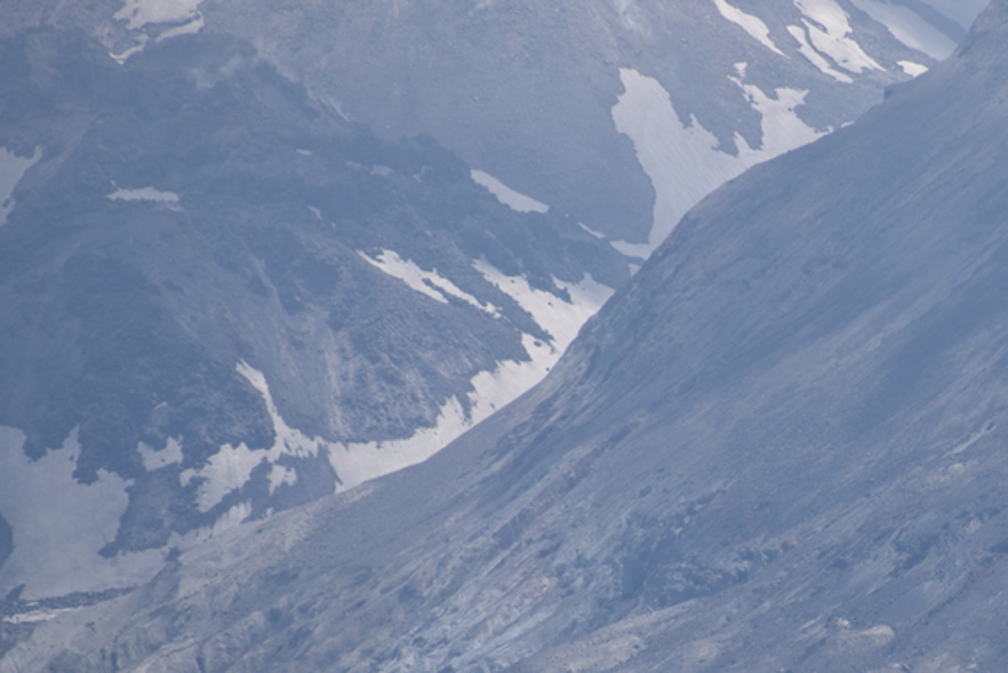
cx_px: 882
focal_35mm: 675
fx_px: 18909
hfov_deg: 3.1
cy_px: 503
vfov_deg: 2.0
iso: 100
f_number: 7.1
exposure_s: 1/640
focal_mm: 300
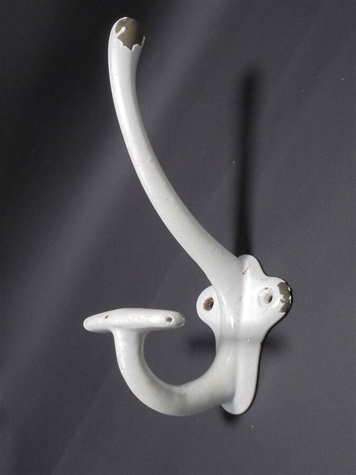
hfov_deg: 37.7
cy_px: 238
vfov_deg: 49.0
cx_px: 178
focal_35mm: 38
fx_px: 521
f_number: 4.2
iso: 200
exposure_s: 1/30
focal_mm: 6.9
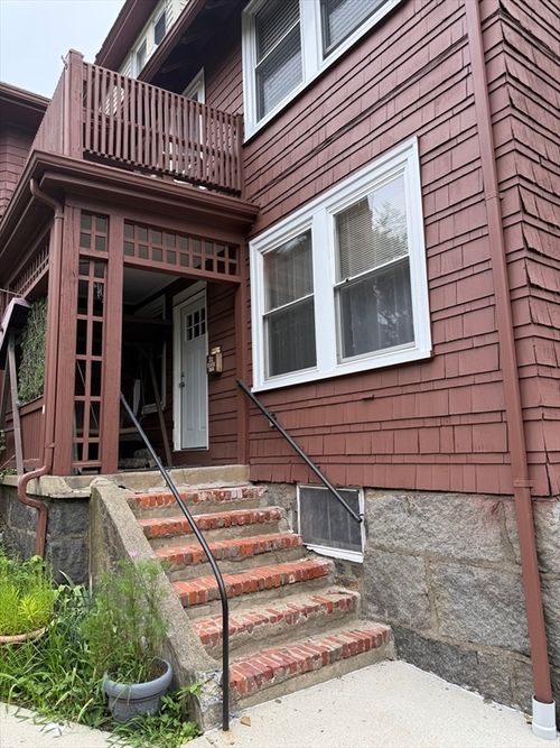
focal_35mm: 24
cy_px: 374
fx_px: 518
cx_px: 280
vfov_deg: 71.6
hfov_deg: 56.8
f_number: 1.78
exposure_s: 1/528
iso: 80
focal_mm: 6.76
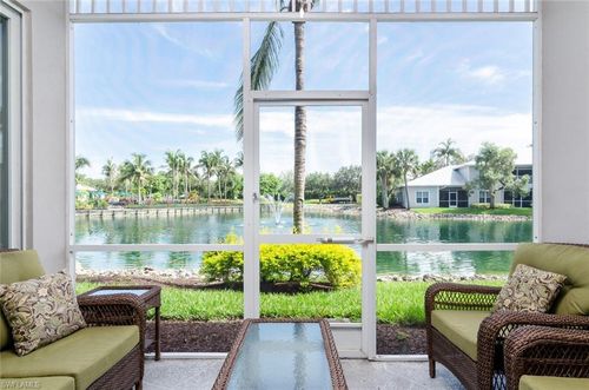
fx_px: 318
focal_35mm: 20
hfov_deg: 85.5
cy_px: 195
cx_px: 294
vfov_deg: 63.0
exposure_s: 1/125
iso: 200
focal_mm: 13
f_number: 9
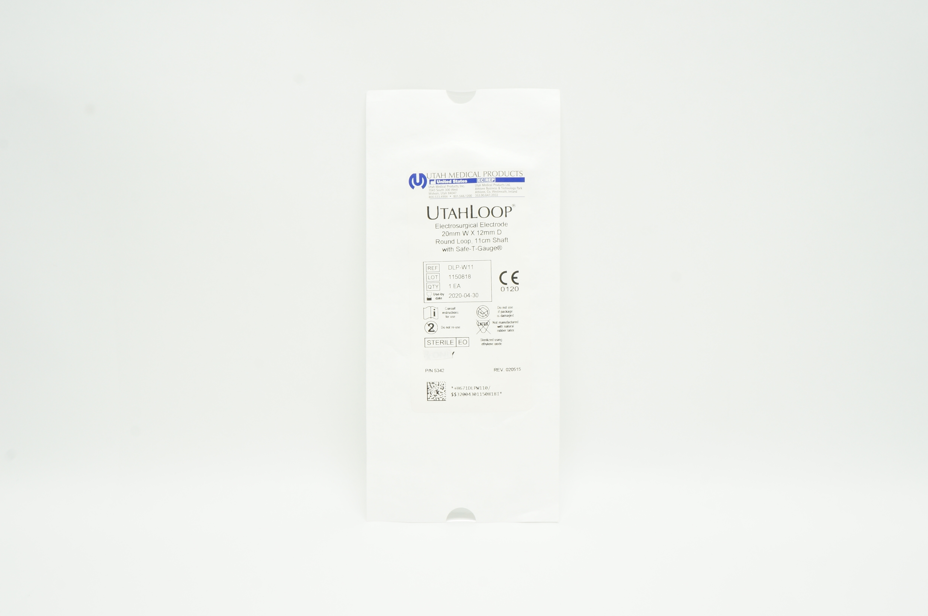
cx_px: 464
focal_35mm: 40
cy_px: 308
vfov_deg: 32.9
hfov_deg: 48.0
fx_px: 1043
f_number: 13
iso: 400
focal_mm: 27
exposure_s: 1/10
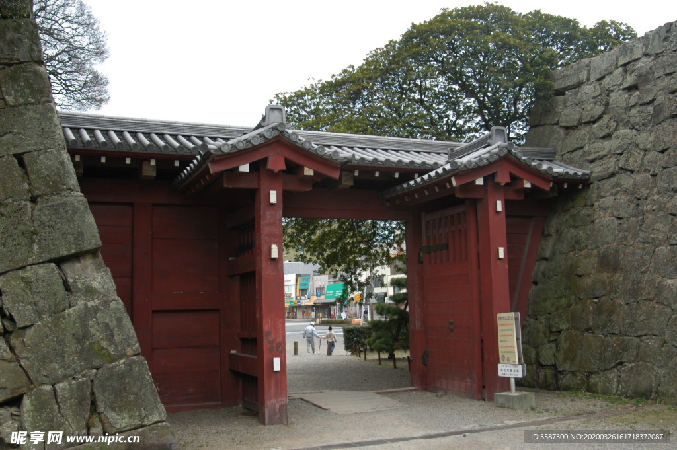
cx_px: 338
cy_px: 225
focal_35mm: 36
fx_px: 676
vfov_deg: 36.8
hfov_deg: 53.2
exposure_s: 1/125
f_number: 5.6
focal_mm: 24
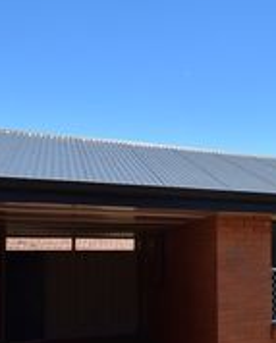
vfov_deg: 37.9
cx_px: 386
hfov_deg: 25.5
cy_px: 240
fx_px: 491
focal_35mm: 48
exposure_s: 1/400
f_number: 11
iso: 400
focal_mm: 13
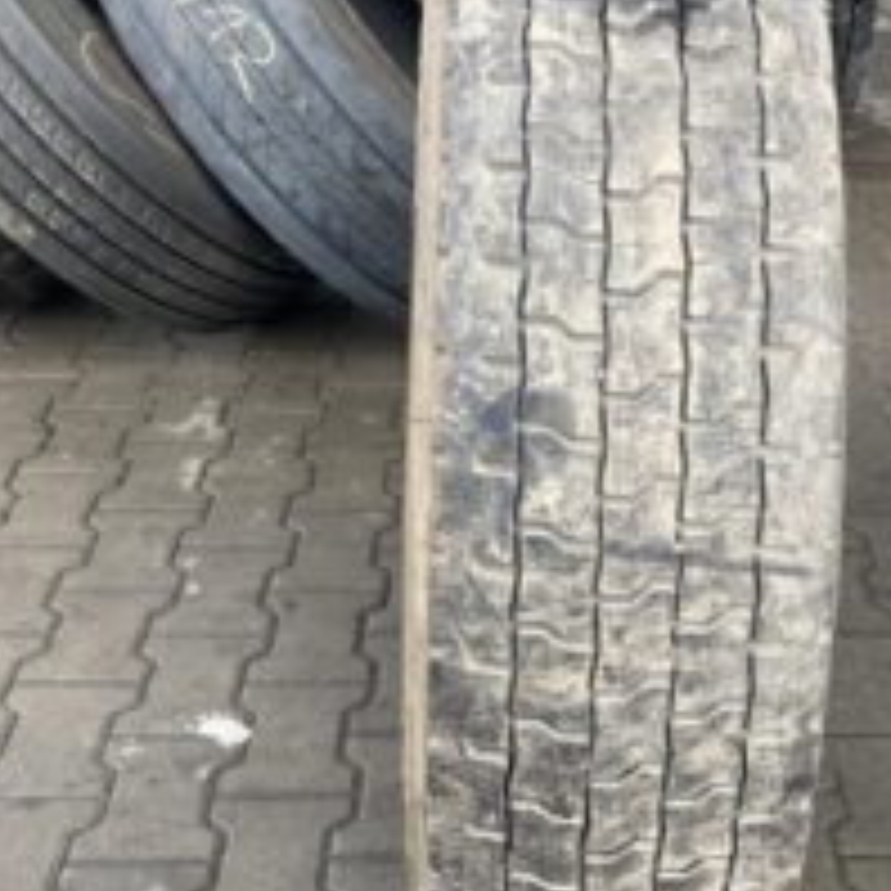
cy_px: 466
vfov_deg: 34.0
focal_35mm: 50
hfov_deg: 33.5
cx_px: 634
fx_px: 1456
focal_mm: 4.25
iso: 100
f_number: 1.8
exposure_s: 1/121
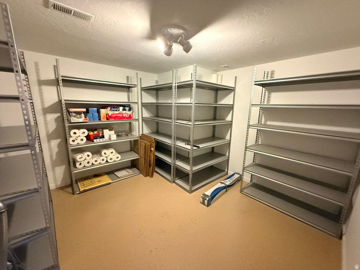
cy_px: 135
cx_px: 180
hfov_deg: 102.1
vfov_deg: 85.7
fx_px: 146
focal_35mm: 14
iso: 1250
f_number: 2.2
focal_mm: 2.22
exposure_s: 1/60
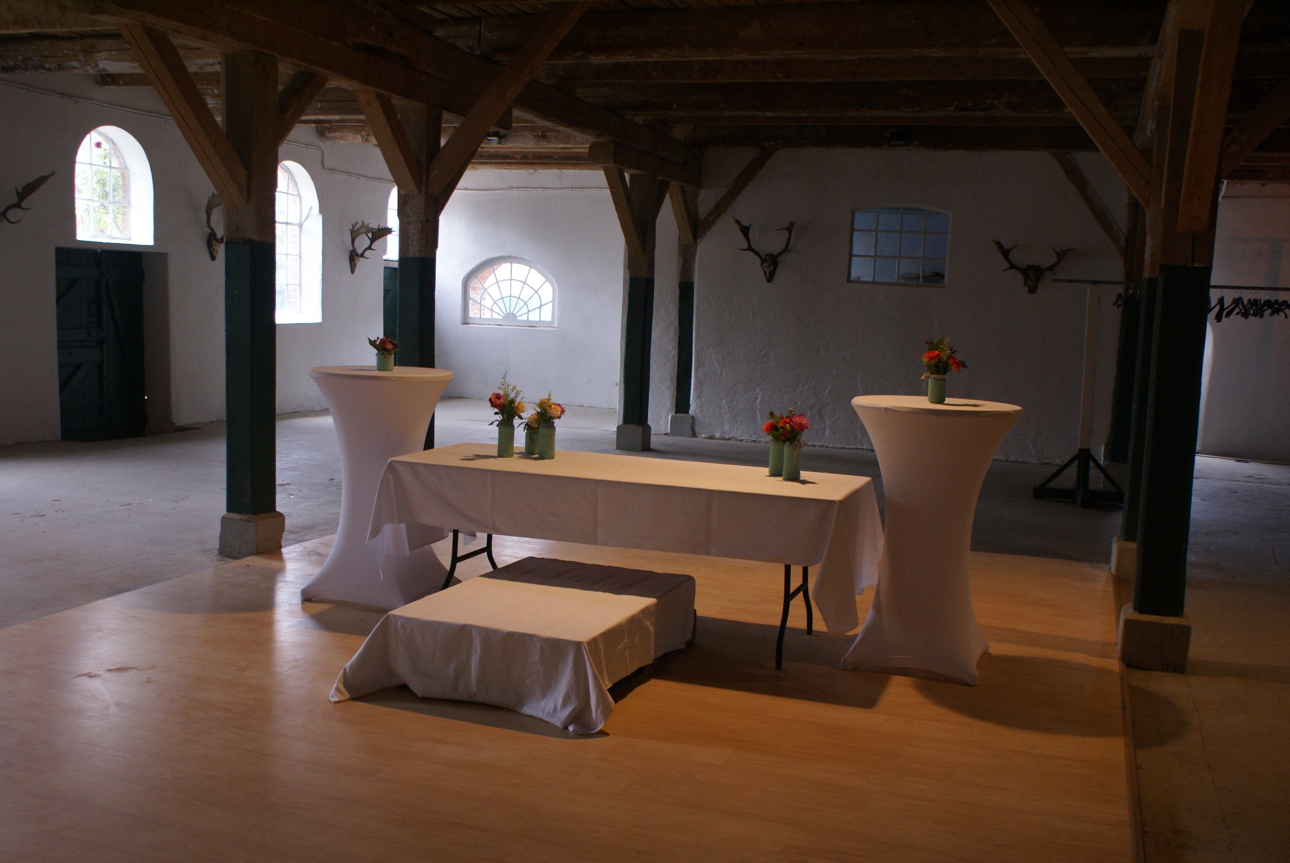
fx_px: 1184
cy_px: 432
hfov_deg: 57.2
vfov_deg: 40.1
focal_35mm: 33
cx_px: 645
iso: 250
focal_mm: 22
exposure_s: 1/40
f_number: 4
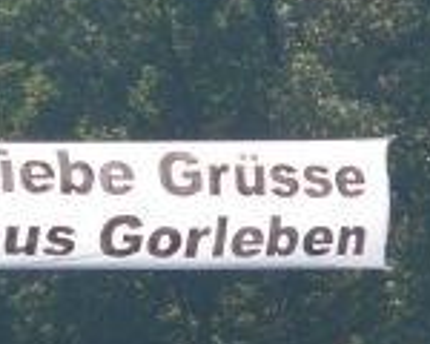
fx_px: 16124
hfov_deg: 1.5
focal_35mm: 1267
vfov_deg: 1.2
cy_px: 208
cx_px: 198
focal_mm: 72
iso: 80
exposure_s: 1/500
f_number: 4
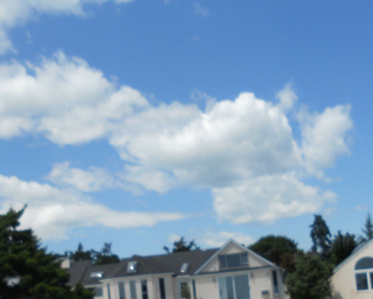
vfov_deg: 25.4
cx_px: 153
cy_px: 270
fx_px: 640
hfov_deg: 32.4
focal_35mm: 58
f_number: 3.2
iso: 80
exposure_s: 1/1250
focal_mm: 4.9
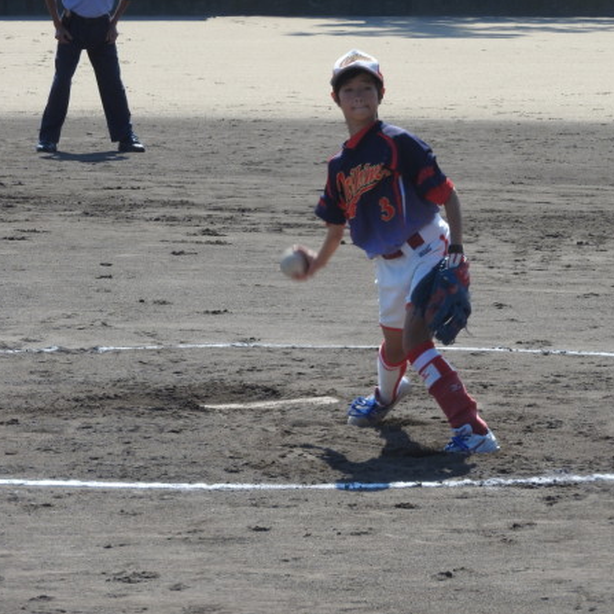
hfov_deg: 6.7
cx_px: 374
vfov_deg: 6.7
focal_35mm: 261
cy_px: 306
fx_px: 5238
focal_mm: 39.4
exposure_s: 1/400
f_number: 5.3
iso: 100
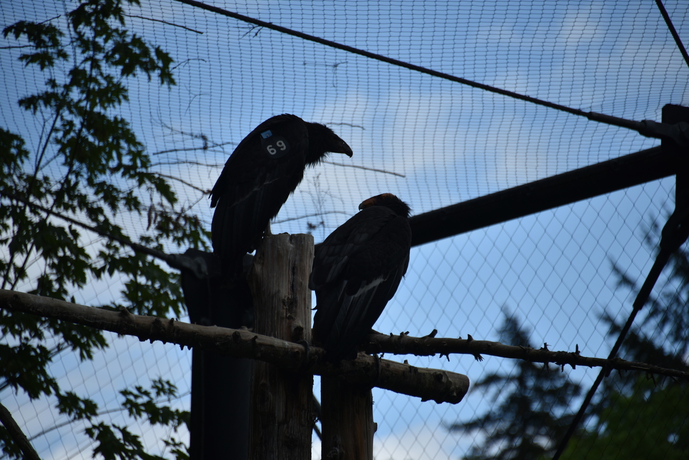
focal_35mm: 300
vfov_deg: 4.6
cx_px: 344
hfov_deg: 6.9
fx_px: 5743
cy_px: 230
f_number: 5.6
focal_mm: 300
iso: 140
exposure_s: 1/640
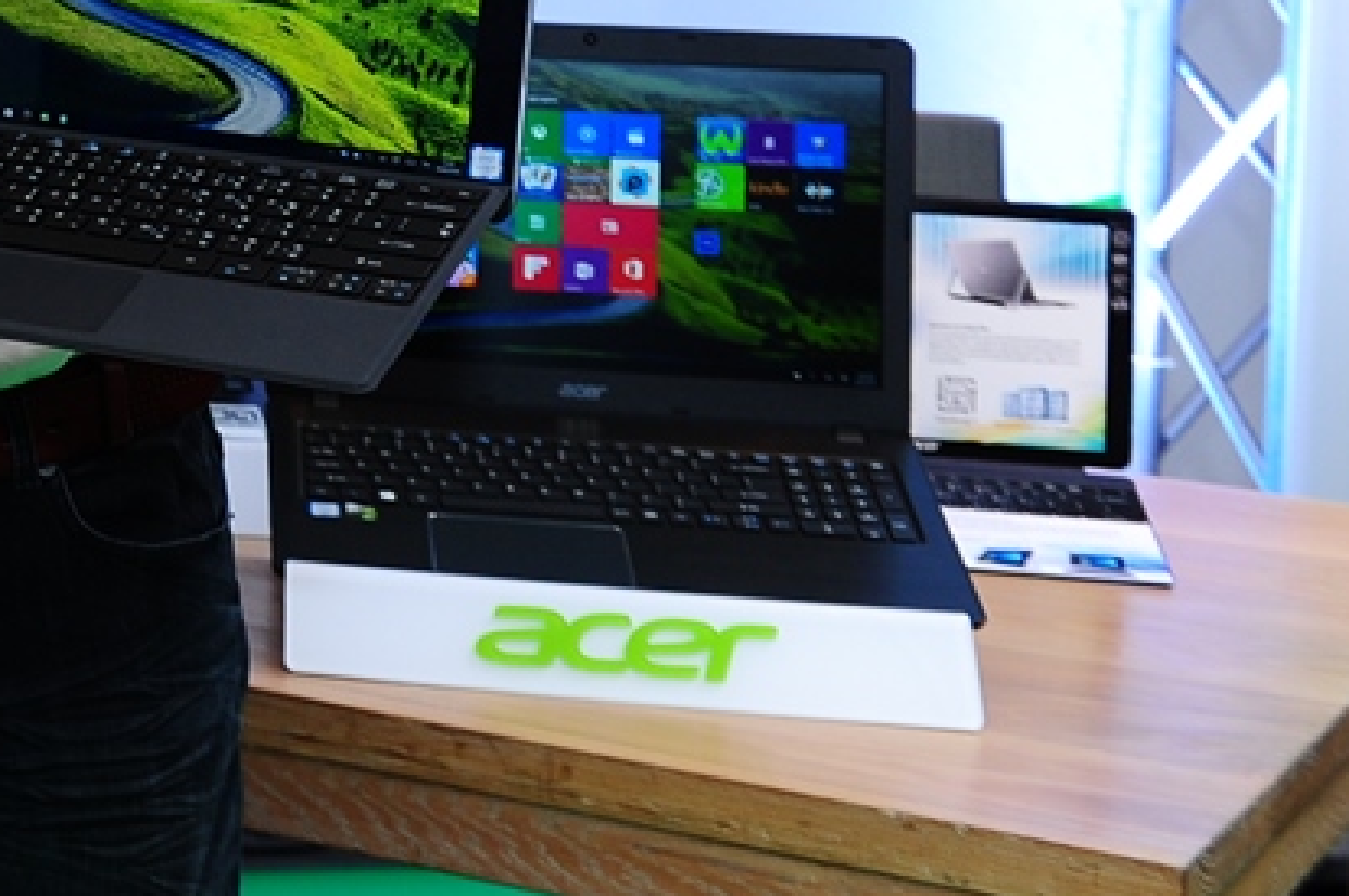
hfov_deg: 16.7
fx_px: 4005
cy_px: -228
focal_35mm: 107
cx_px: -885
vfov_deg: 12.4
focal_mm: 32
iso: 640
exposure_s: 1/100
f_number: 7.1
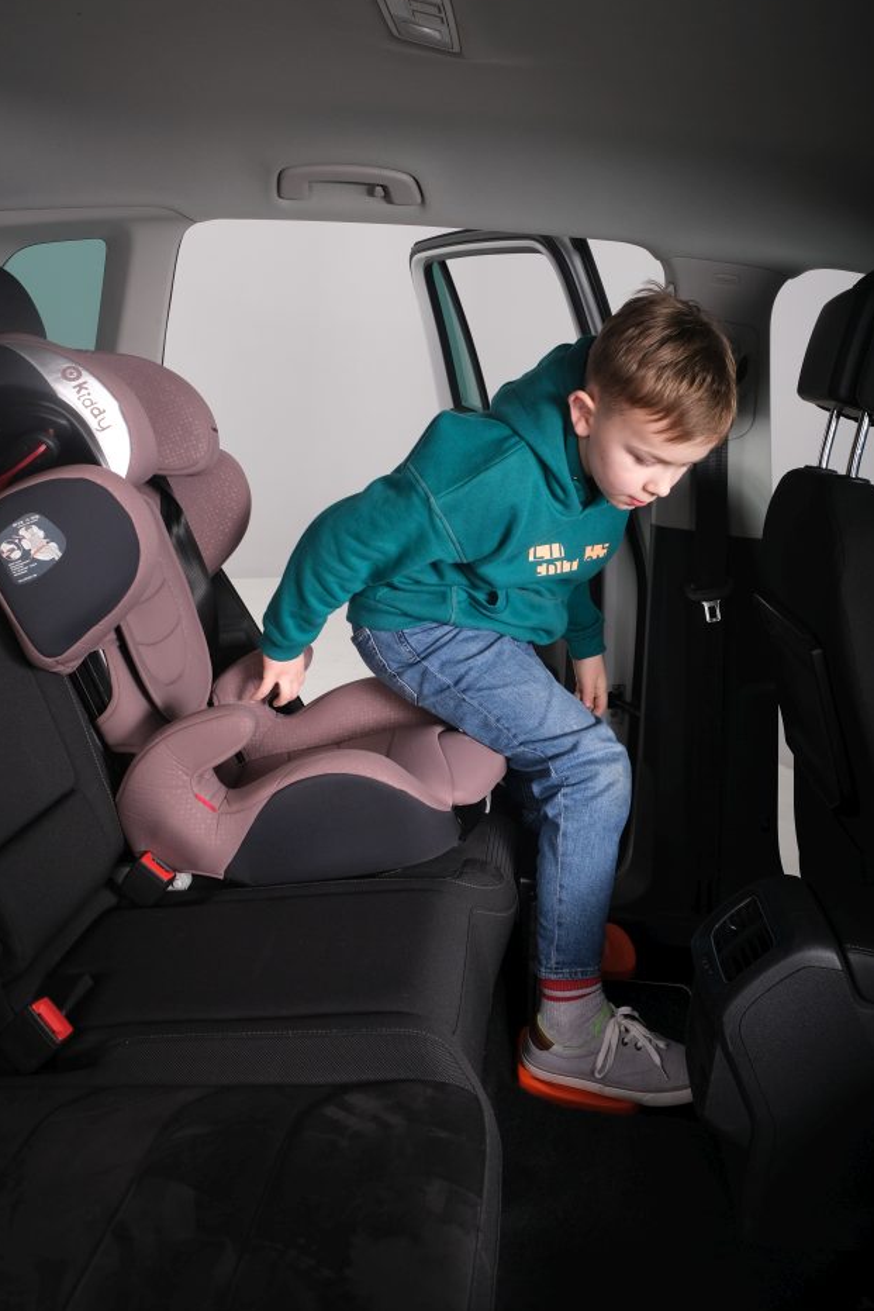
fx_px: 1056
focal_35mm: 29
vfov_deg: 63.6
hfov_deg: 45.0
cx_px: 440
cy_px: 638
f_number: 6.4
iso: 400
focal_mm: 18
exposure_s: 1/250
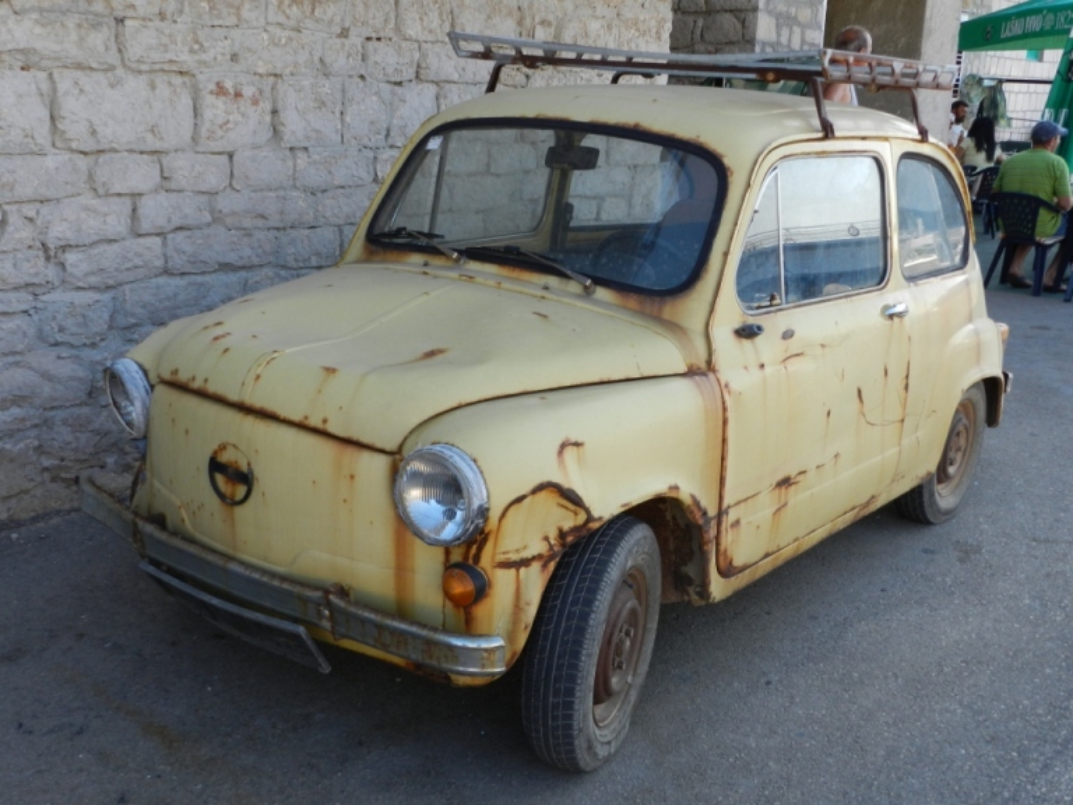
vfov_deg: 37.7
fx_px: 1178
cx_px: 536
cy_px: 402
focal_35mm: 38
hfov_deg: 49.0
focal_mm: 6.7
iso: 160
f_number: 4
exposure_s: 1/250
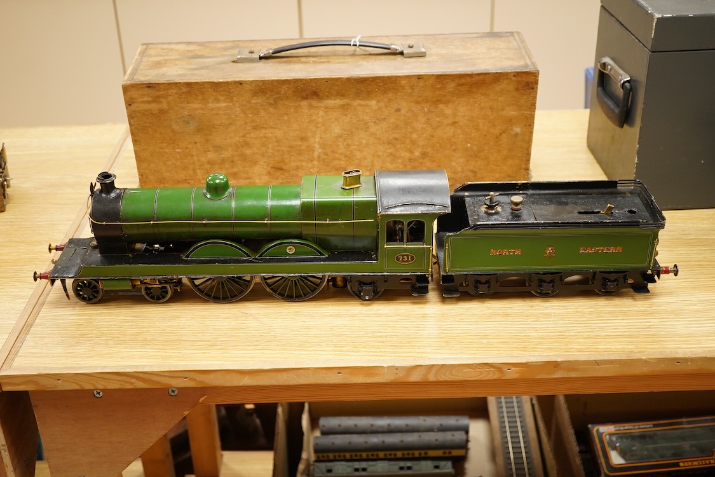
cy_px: 238
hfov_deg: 43.6
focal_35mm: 45
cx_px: 358
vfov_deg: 29.9
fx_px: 894
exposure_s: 1/125
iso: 2000
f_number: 4.5
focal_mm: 30
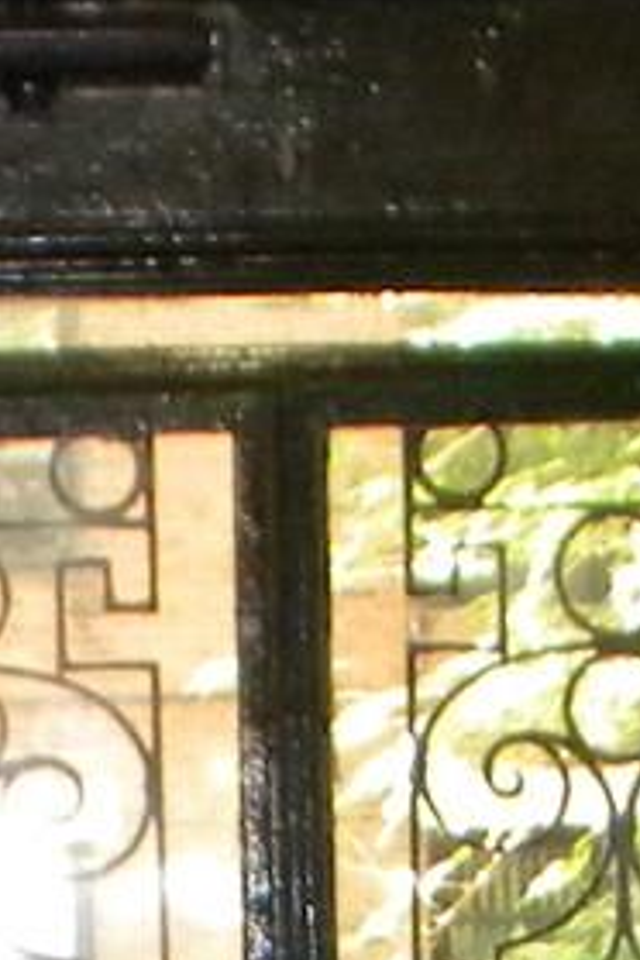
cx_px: 437
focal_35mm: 214
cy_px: 1862
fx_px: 5706
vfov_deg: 9.1
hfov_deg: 6.4
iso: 400
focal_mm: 5
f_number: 3.5
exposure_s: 1/26
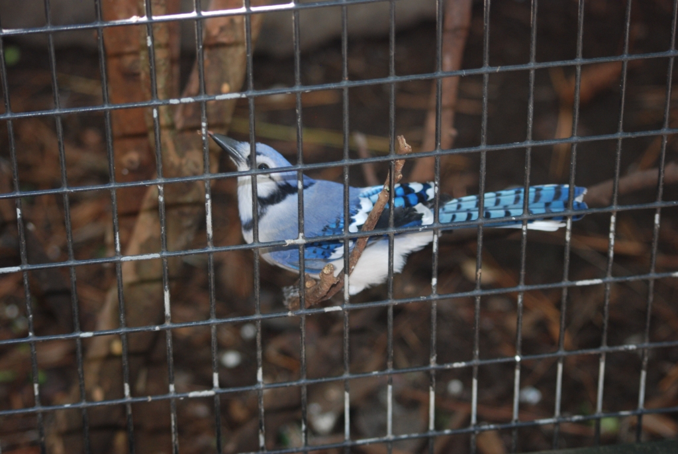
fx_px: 1979
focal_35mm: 105
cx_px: 339
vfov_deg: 13.1
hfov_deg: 19.4
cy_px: 227
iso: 400
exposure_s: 1/60
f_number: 4
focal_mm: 70
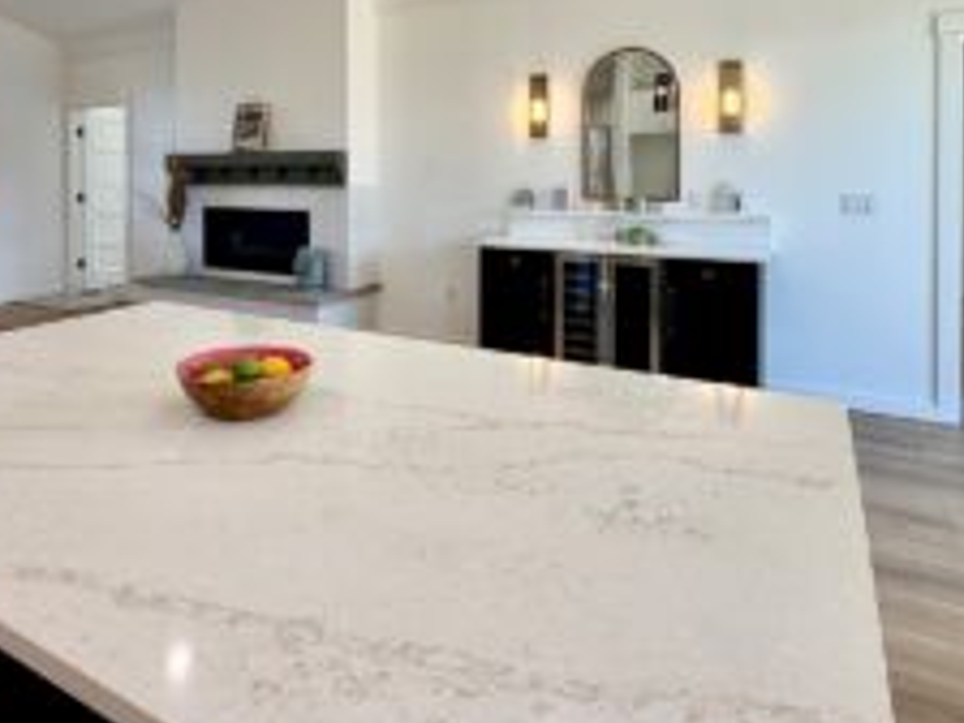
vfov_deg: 52.5
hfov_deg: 68.8
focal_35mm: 25
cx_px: 392
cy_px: 181
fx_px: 696
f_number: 2.2
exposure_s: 1/120
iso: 64
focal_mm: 2.22
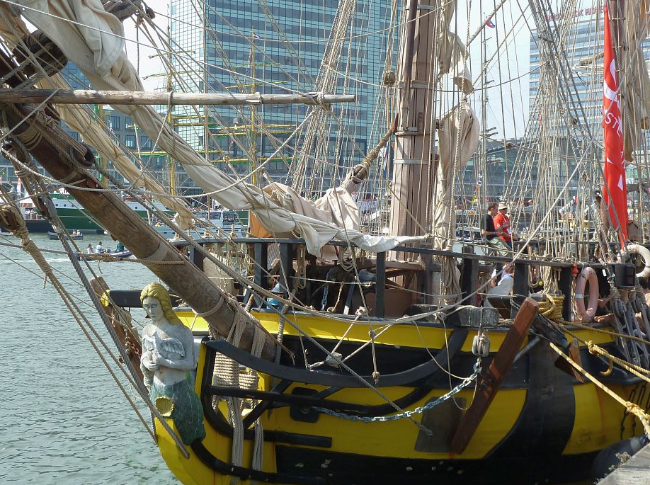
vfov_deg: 25.1
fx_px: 1087
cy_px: 261
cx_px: 342
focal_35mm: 58
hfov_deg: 33.3
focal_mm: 8.5
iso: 80
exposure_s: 1/320
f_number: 3.8
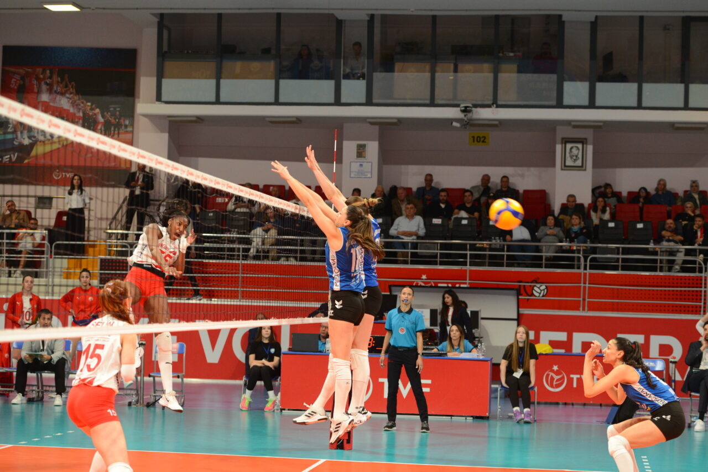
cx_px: 354
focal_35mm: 82
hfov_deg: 24.8
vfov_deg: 16.7
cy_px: 236
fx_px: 1613
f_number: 3.5
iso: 1600
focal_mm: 82
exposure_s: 1/500
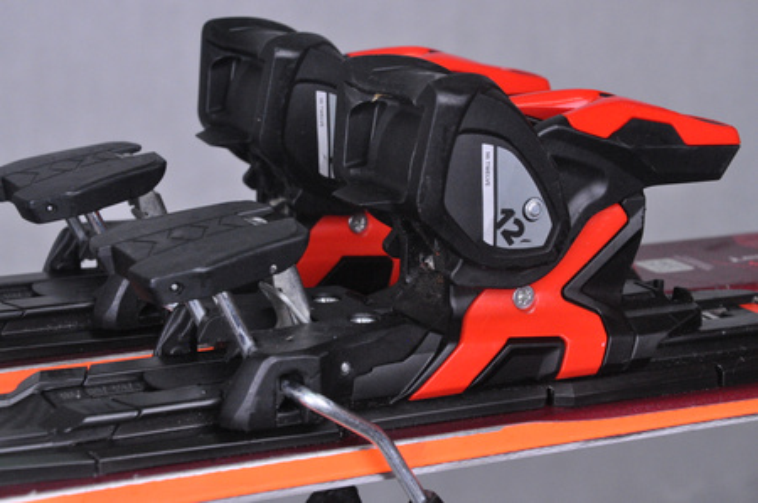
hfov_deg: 21.9
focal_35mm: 93
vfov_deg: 14.7
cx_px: 379
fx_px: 1956
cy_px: 252
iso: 3200
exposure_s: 1/125
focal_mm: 62
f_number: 9.5
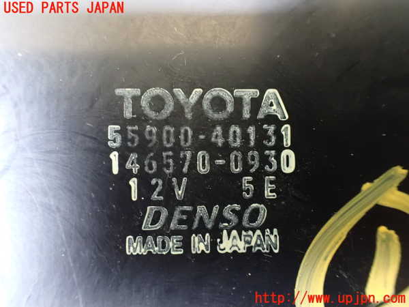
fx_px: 354
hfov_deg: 60.0
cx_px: 204
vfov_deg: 46.8
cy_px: 154
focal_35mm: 30
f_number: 2.3
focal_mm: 5.4
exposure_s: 1/30
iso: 1600
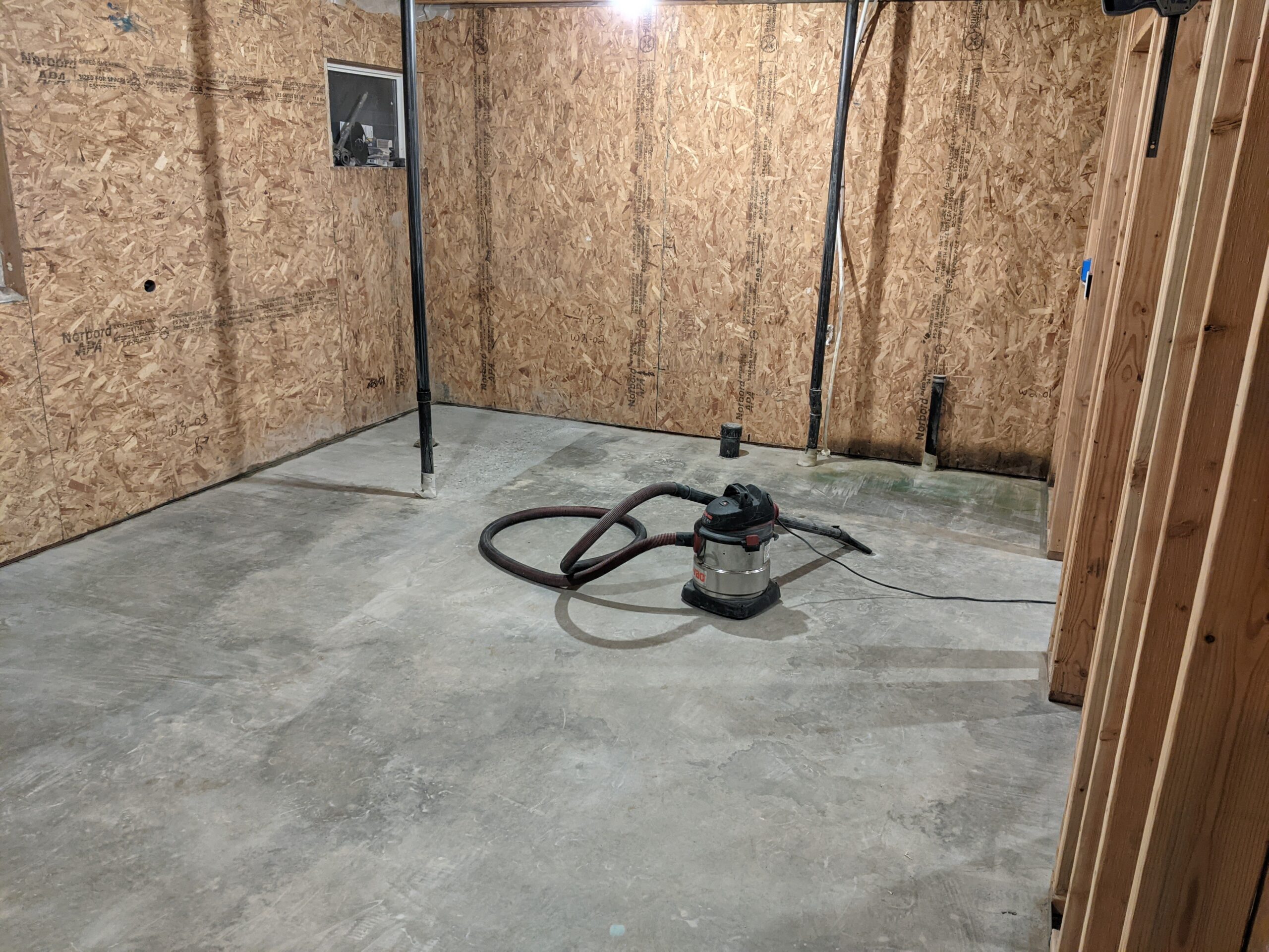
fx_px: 990
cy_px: 476
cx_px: 634
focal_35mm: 27
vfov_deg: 51.4
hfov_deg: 65.3
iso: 352
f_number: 1.8
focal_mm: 4.44
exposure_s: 1/24
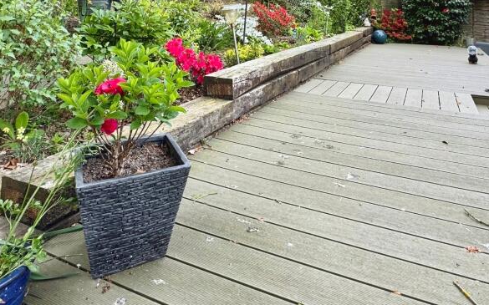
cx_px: 291
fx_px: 346
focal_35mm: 26
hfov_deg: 69.8
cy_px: 25
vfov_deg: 43.1
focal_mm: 2.22
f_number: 2.2
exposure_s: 1/181
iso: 40
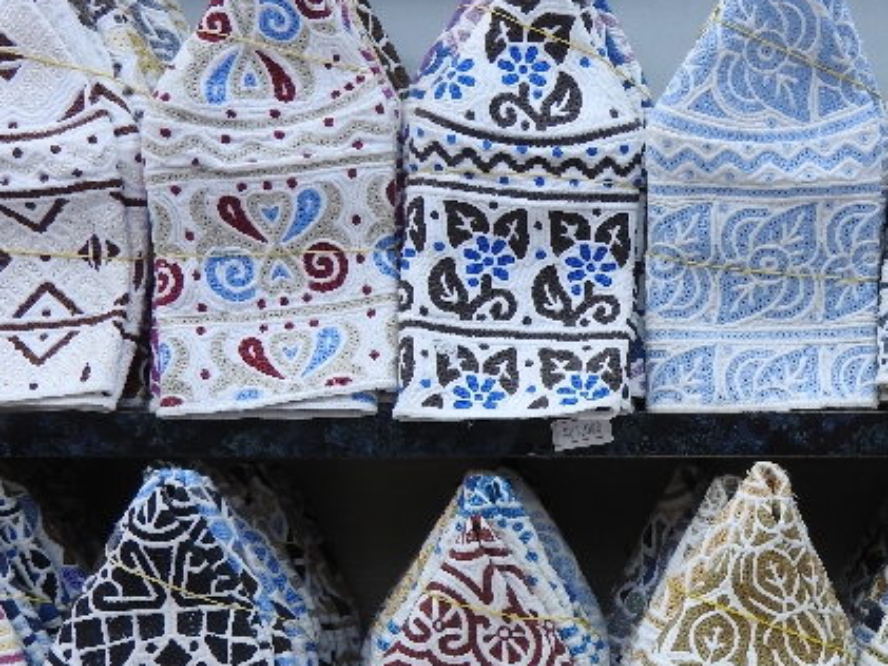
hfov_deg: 24.9
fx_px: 1950
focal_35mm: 76
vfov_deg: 19.3
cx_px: 793
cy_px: 485
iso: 100
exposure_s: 1/40
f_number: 3.8
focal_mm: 7.2
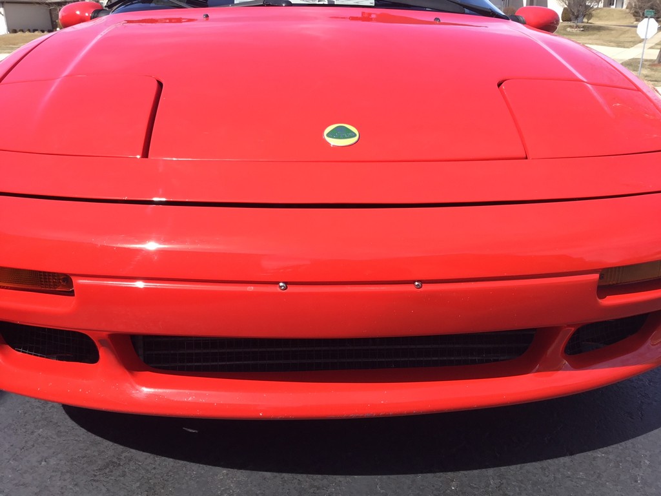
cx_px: 330
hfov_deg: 58.4
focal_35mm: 31
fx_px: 592
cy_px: 248
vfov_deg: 45.4
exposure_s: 1/599
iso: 25
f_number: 2.4
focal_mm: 3.3
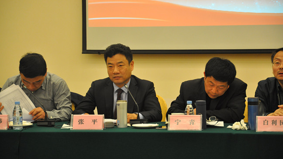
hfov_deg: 13.0
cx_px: 142
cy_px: 77
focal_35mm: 166
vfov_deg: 7.3
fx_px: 1242
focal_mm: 105
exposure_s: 1/30
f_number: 5.6
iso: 1100
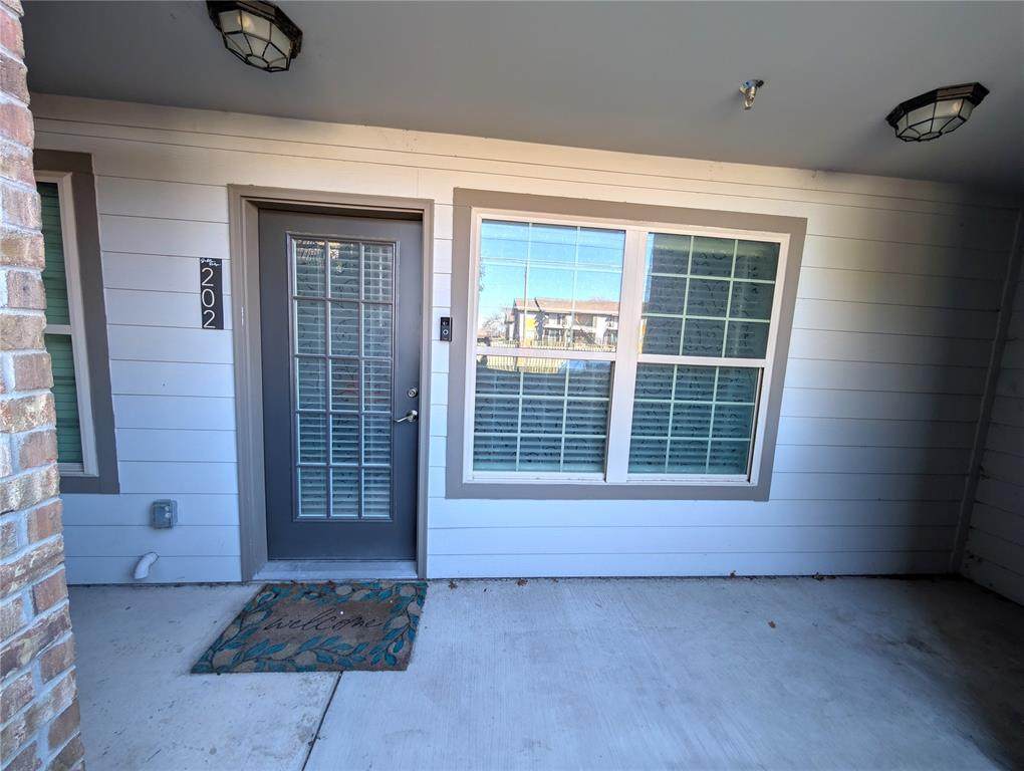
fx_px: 355
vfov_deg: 94.6
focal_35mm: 12
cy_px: 386
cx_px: 512
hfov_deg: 110.5
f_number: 1.7
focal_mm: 2.02
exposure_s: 1/230
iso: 54
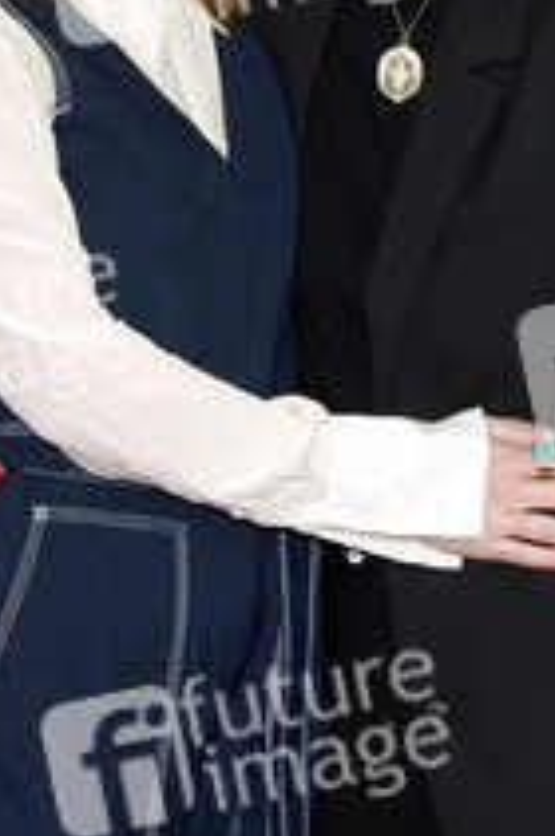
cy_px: 151
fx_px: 2993
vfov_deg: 15.8
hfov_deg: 10.6
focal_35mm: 129
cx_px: 361
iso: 640
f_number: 5.6
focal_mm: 68
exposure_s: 1/200
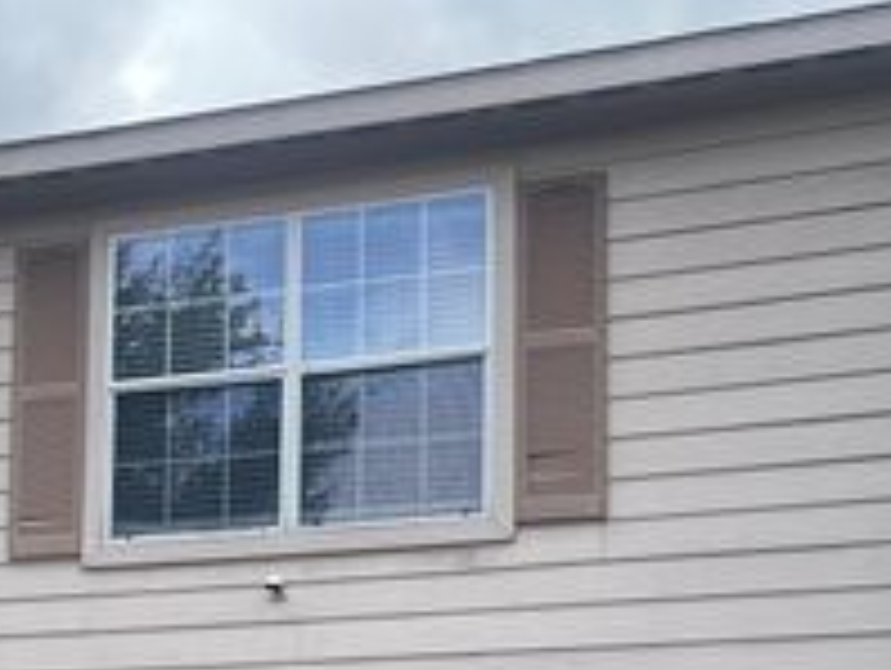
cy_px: 758
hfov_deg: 29.8
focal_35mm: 63
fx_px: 1624
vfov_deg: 21.9
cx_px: 153
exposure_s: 1/1339
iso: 32
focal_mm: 5.1
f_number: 1.6
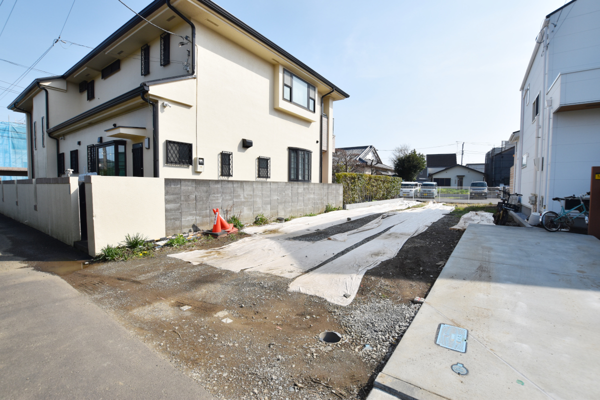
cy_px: 200
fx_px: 250
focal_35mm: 15
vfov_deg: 77.3
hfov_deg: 100.4
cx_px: 300
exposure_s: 1/400
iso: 200
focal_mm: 10
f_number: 10
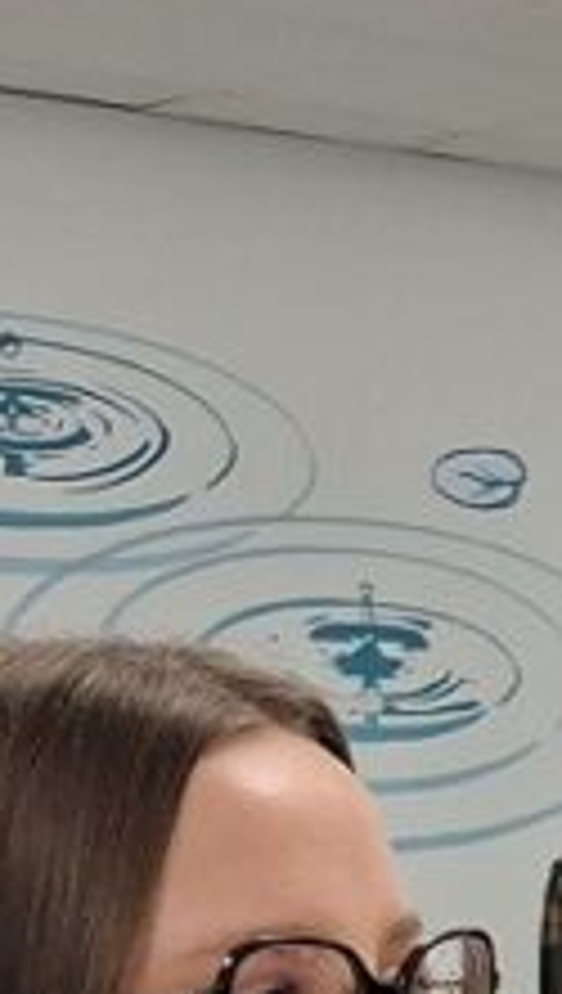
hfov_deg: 8.7
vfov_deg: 15.4
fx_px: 3588
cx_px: 926
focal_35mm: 136
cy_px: 1025
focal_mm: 4
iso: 400
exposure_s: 1/100
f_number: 1.8
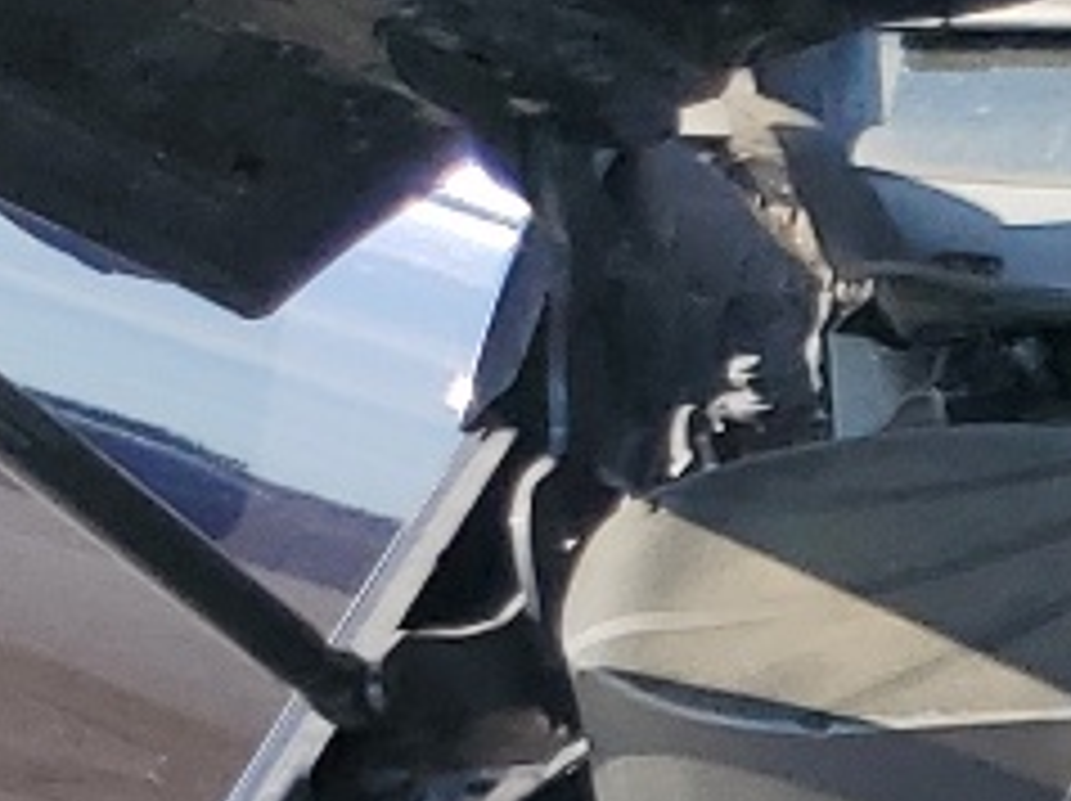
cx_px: 3416
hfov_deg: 8.8
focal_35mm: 175
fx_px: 5409
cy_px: 2169
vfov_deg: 7.7
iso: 50
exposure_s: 1/1111
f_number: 1.5
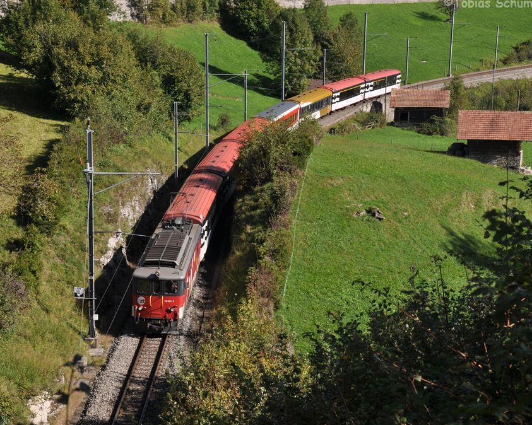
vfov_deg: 18.7
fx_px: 1291
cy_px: 211
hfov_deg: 23.3
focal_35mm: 82
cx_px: 242
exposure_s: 1/500
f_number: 9
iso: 250
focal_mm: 48
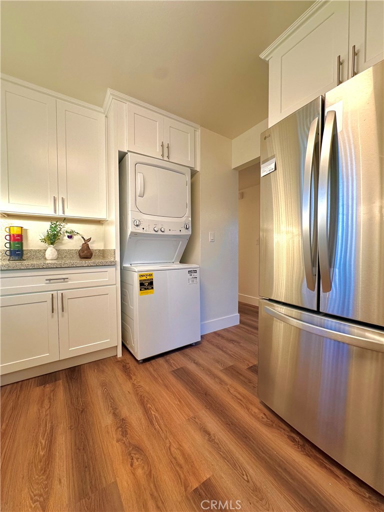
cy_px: 256
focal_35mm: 14
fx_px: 207
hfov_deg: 85.7
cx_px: 192
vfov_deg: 102.1
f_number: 2.2
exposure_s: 1/120
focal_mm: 2.22
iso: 160
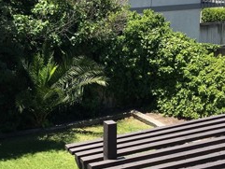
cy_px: 92
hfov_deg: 25.2
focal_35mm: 77
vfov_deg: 19.2
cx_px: 71
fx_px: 501
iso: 25
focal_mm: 4.15
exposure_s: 1/986
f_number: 2.2
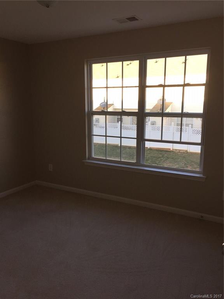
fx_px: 250
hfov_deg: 48.2
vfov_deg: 61.7
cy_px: 150
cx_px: 112
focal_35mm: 29
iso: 32
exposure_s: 1/120
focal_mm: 4.15
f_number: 2.2
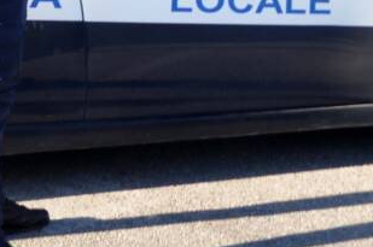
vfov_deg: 12.4
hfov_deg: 18.7
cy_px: -119
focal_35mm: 105
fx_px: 1086
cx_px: 412
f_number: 6.3
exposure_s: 1/160
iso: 200
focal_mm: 18
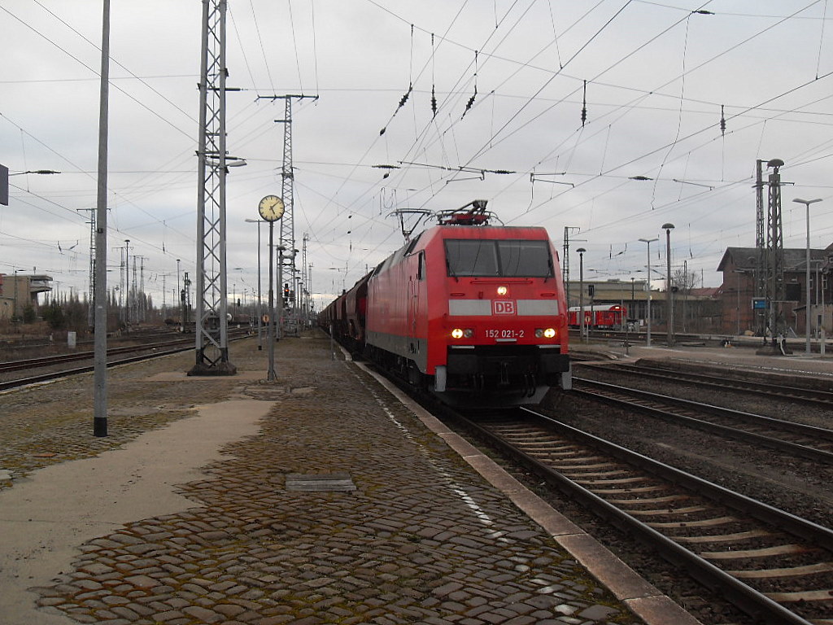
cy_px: 312
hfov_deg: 54.0
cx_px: 416
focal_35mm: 34
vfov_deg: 41.8
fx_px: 818
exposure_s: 1/125
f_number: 2.8
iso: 80
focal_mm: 6.3
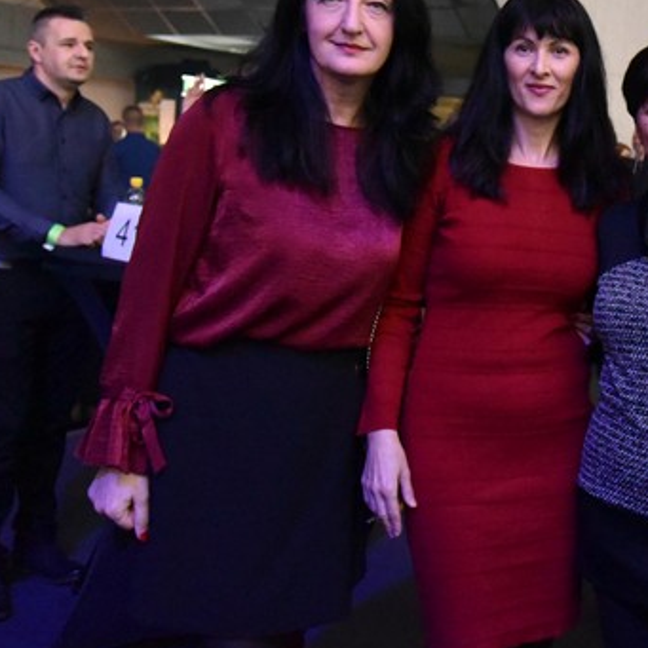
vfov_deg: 34.3
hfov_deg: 31.7
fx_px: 1038
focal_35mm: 49
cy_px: 208
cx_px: 663
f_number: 4
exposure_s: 1/80
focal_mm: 24
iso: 12800
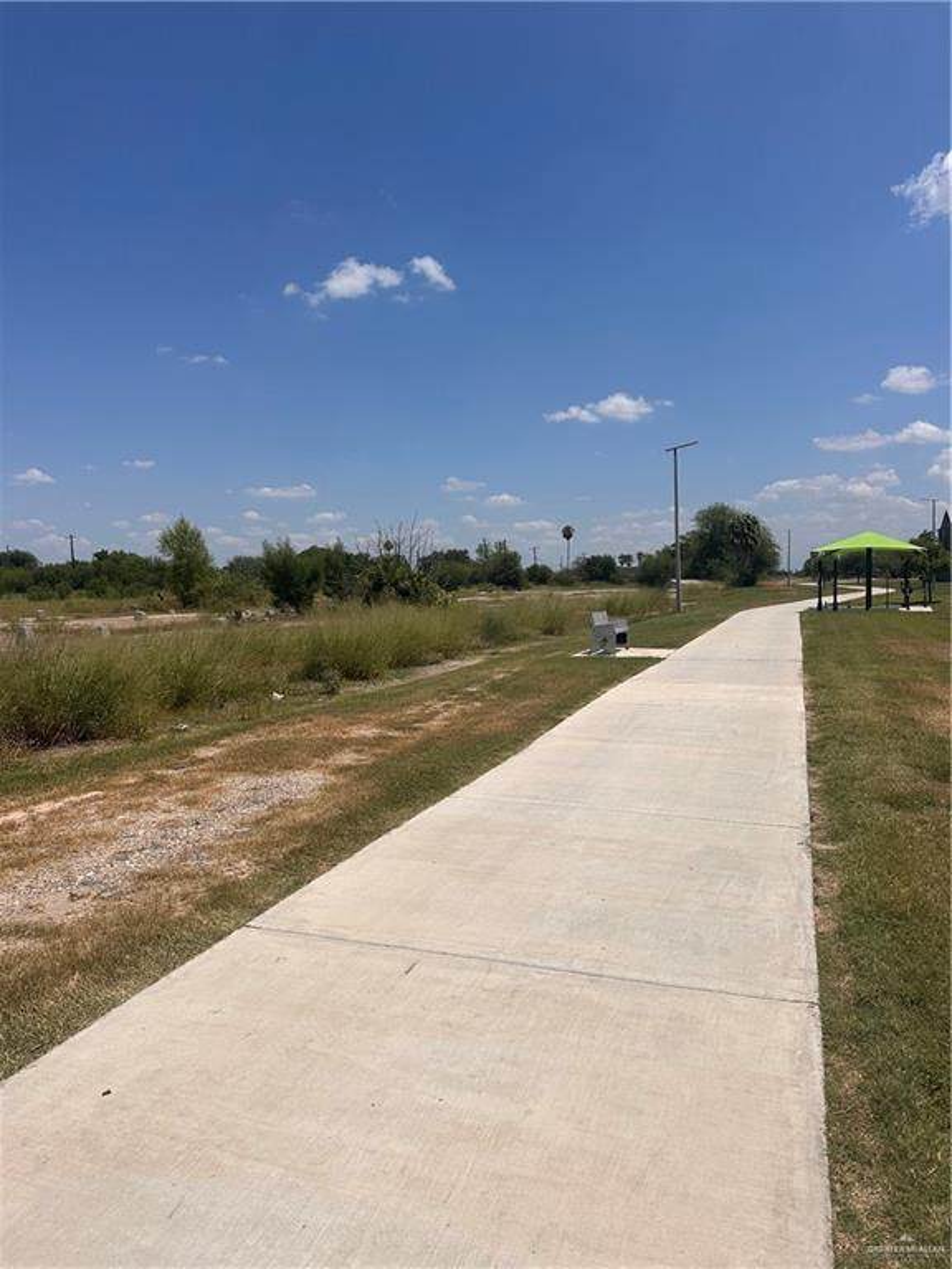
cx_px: 476
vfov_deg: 71.6
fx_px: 880
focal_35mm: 24
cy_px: 634
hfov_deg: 56.8
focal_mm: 6.86
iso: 80
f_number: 1.78
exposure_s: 1/12048
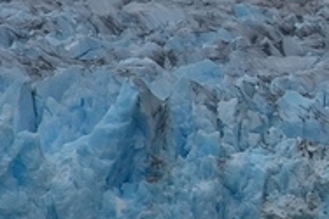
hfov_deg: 2.5
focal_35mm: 817
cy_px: 86
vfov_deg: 1.7
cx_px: 756
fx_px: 7460
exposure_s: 1/250
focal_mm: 120
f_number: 5.6
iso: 100
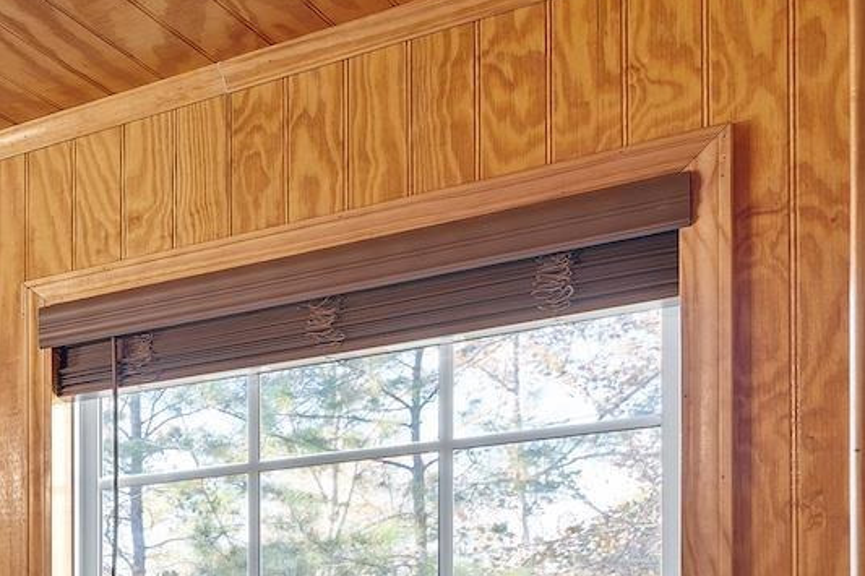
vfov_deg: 20.8
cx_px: -742
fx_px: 1441
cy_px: 726
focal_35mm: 60
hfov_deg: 20.9
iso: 400
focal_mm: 16
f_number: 6.3
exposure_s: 1/1.25
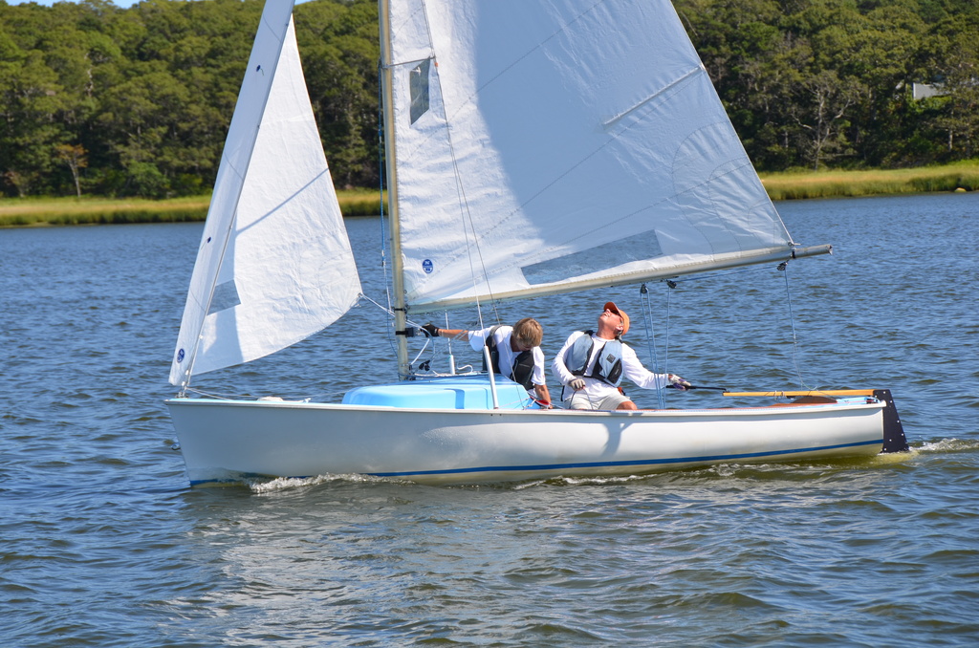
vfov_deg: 10.1
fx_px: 3663
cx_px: 490
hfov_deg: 15.2
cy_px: 324
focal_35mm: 135
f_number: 8
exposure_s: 1/250
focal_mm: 90
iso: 100
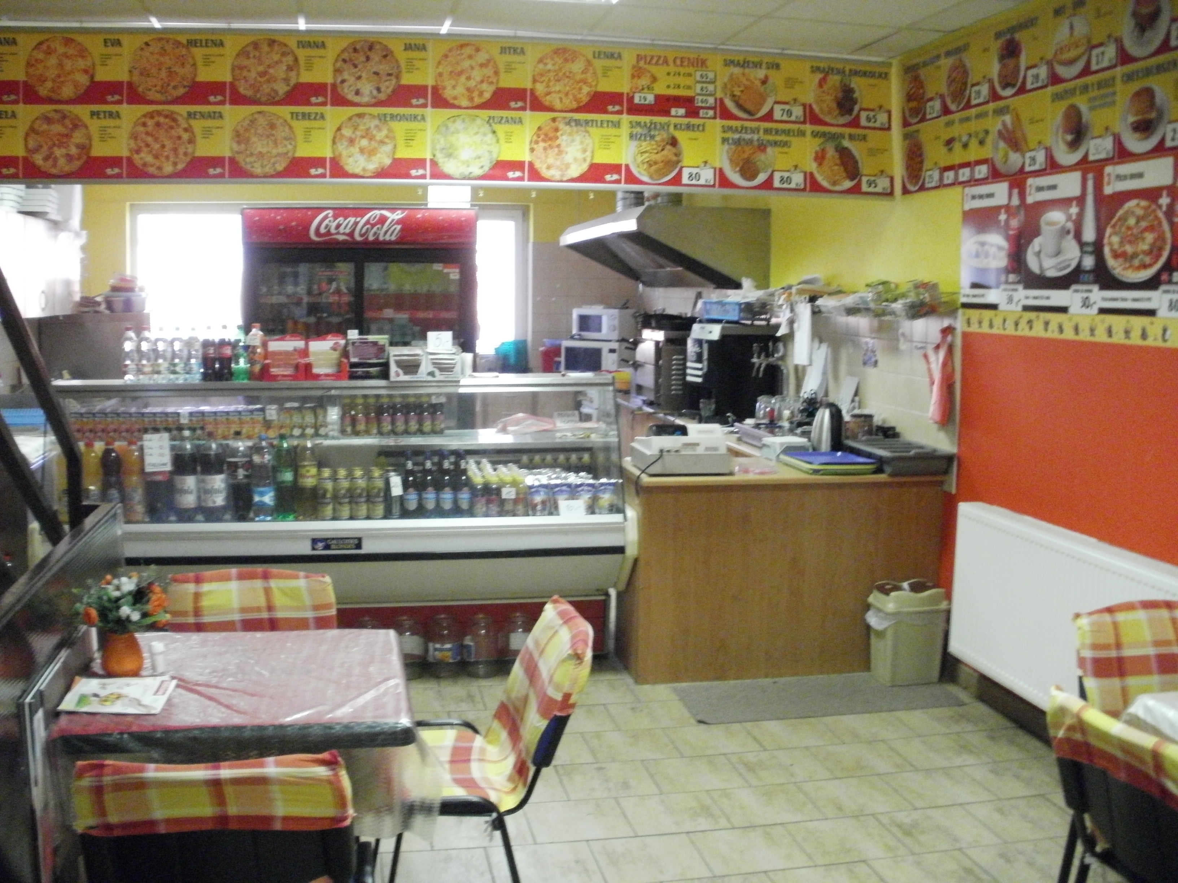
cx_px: 589
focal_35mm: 36
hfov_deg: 51.4
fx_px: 1225
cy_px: 442
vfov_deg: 39.7
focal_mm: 6.3
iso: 500
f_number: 3.5
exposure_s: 1/15
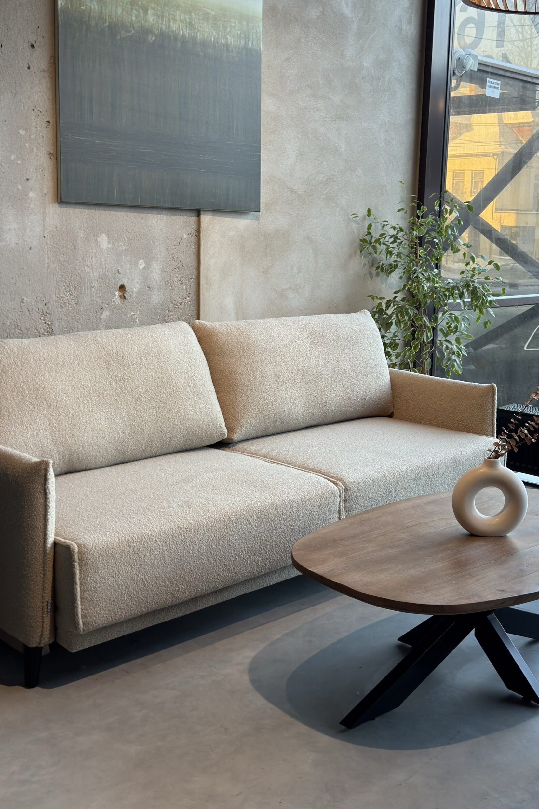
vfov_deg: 61.9
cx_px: 300
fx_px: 674
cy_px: 402
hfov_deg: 43.5
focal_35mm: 30
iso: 80
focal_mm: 6.76
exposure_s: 1/165
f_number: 1.78
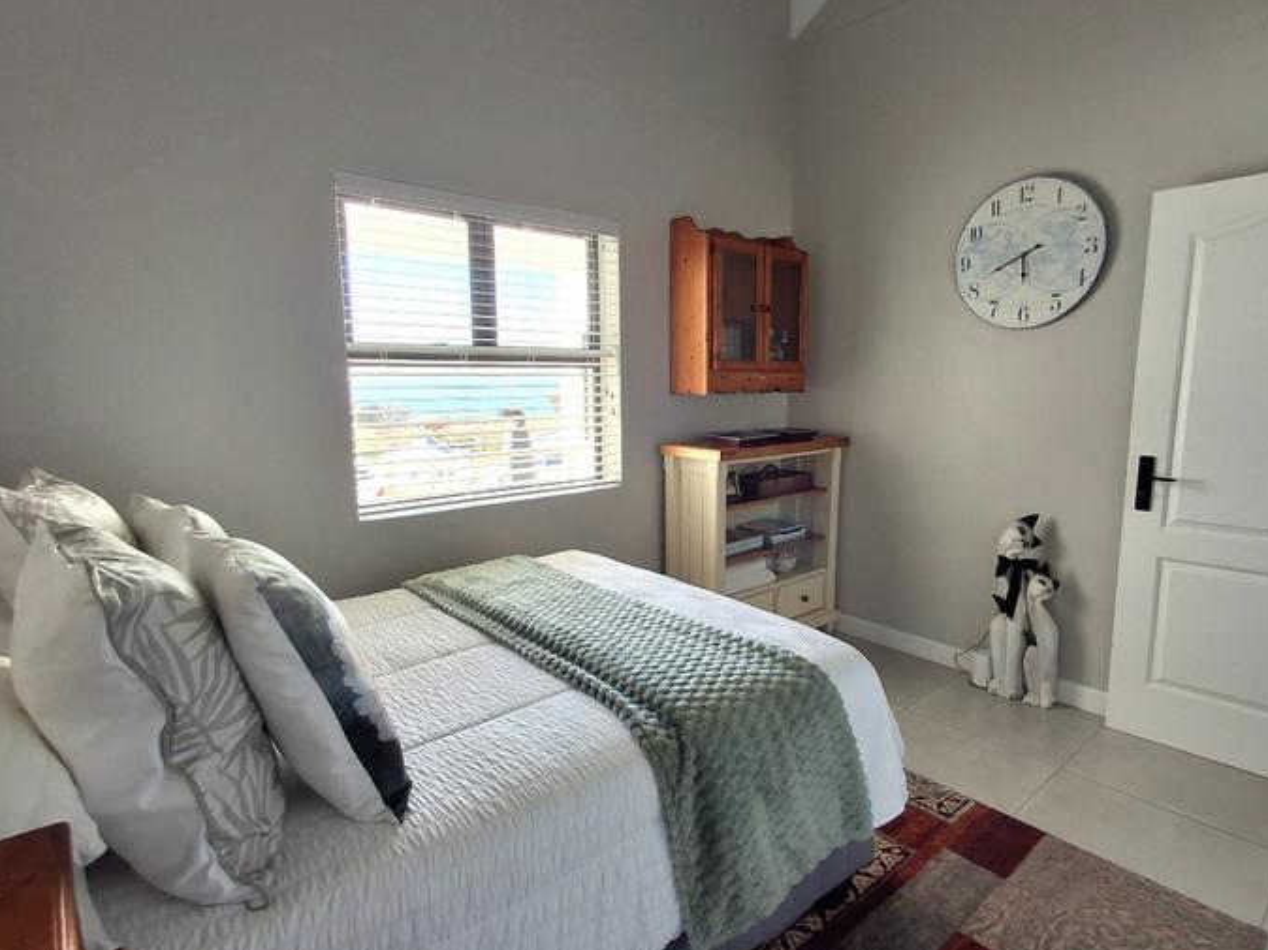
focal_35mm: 19
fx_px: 696
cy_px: 489
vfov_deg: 68.6
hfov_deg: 84.6
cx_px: 675
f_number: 2.2
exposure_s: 1/120
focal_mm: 1.64
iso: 40
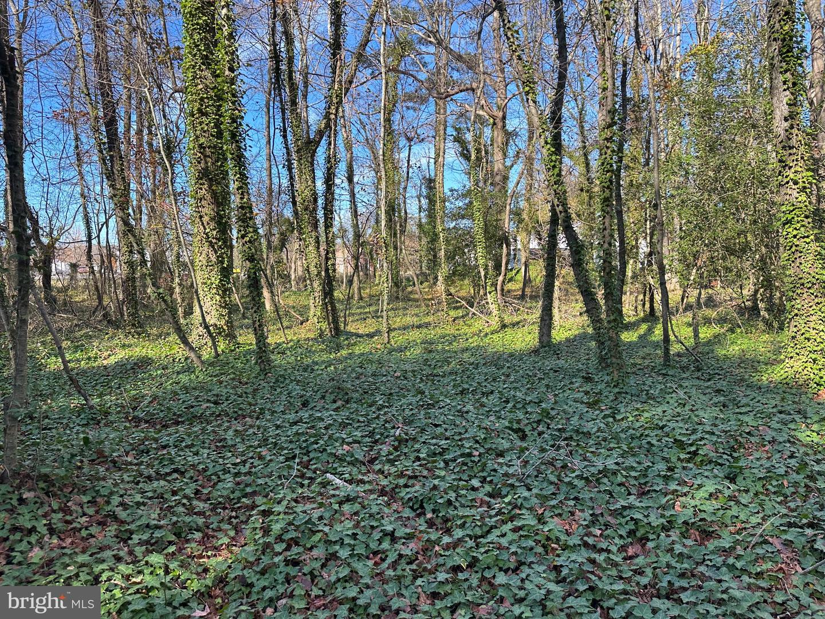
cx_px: 412
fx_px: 572
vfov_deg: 56.8
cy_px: 310
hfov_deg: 71.6
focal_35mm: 24
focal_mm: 6.86
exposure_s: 1/729
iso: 80
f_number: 1.78
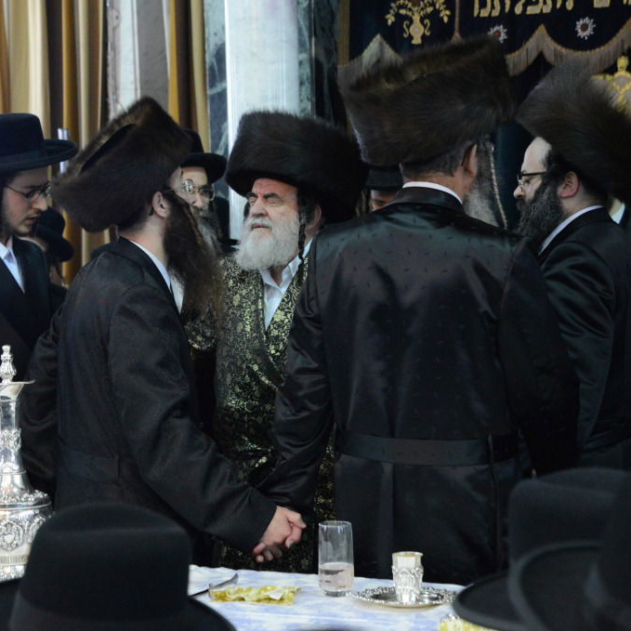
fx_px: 2248
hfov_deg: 16.0
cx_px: 314
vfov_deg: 16.0
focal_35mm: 109
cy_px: 316
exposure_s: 1/100
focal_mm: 85
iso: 5000
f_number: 5
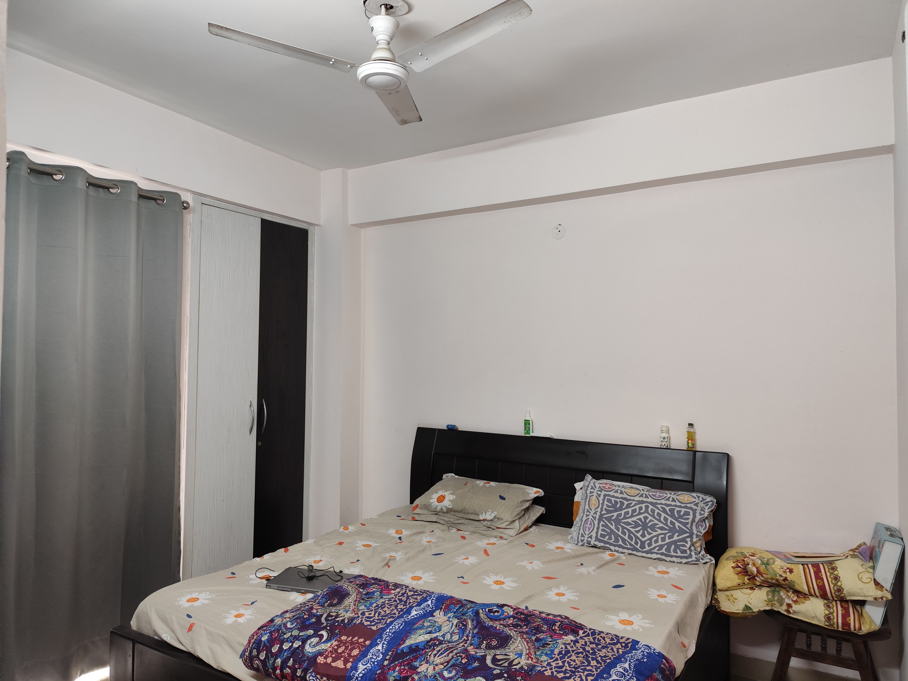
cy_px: 340
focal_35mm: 23
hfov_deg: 73.9
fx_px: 603
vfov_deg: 58.9
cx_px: 454
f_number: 1.65
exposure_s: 1/50
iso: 800
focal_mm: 6.19
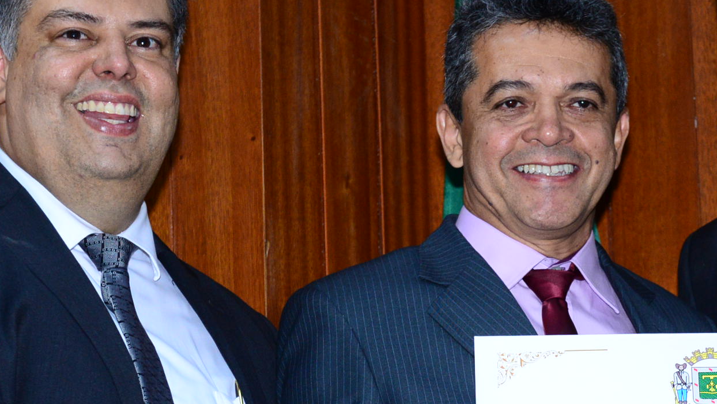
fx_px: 2795
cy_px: 352
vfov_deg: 8.2
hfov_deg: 14.6
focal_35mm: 147
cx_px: 530
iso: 2000
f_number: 5.6
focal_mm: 58
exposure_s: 1/125
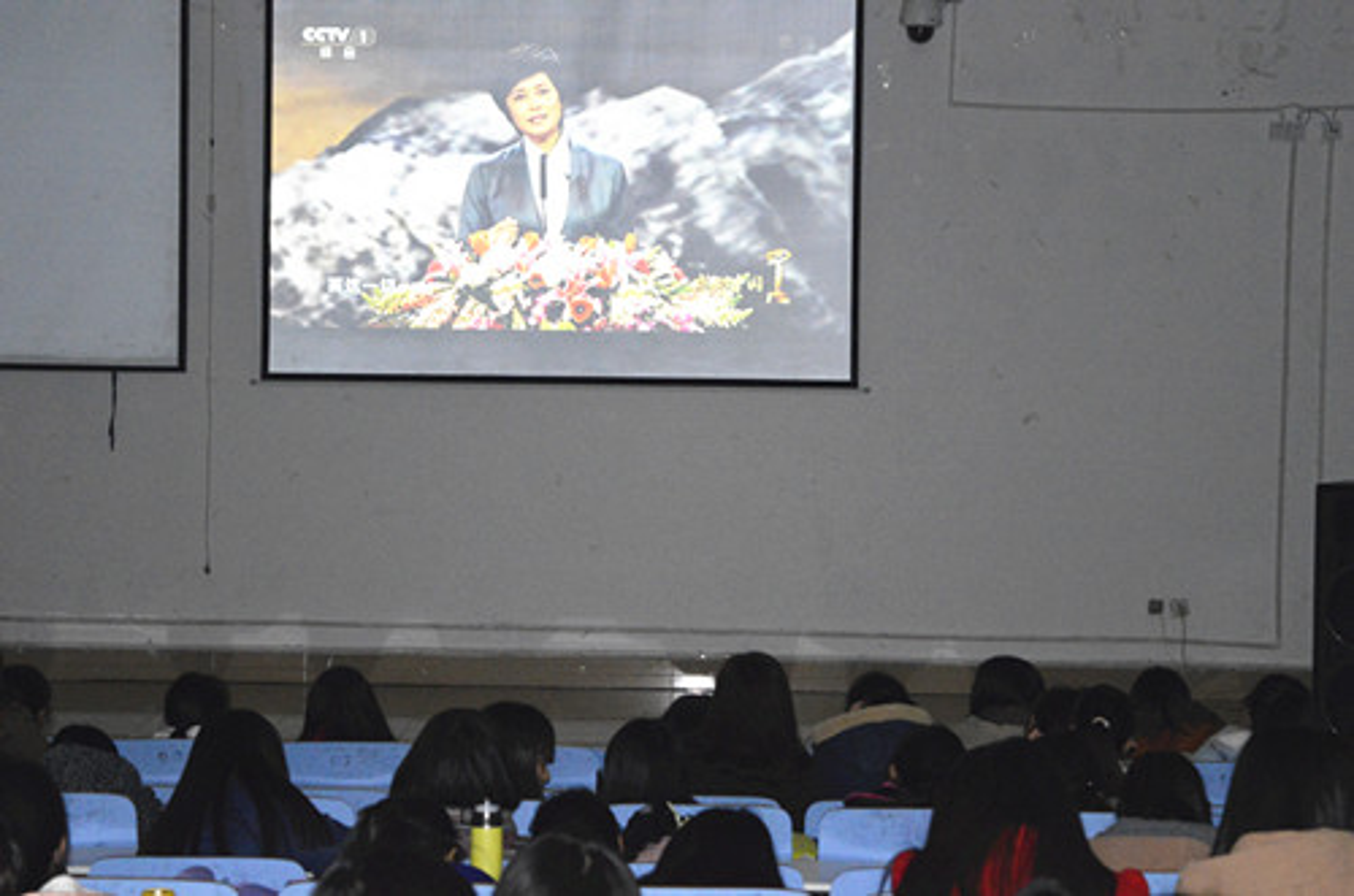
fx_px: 3096
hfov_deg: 24.7
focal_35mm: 82
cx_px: 677
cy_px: 448
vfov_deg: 16.5
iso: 3200
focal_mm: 55
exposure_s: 1/60
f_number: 5.6
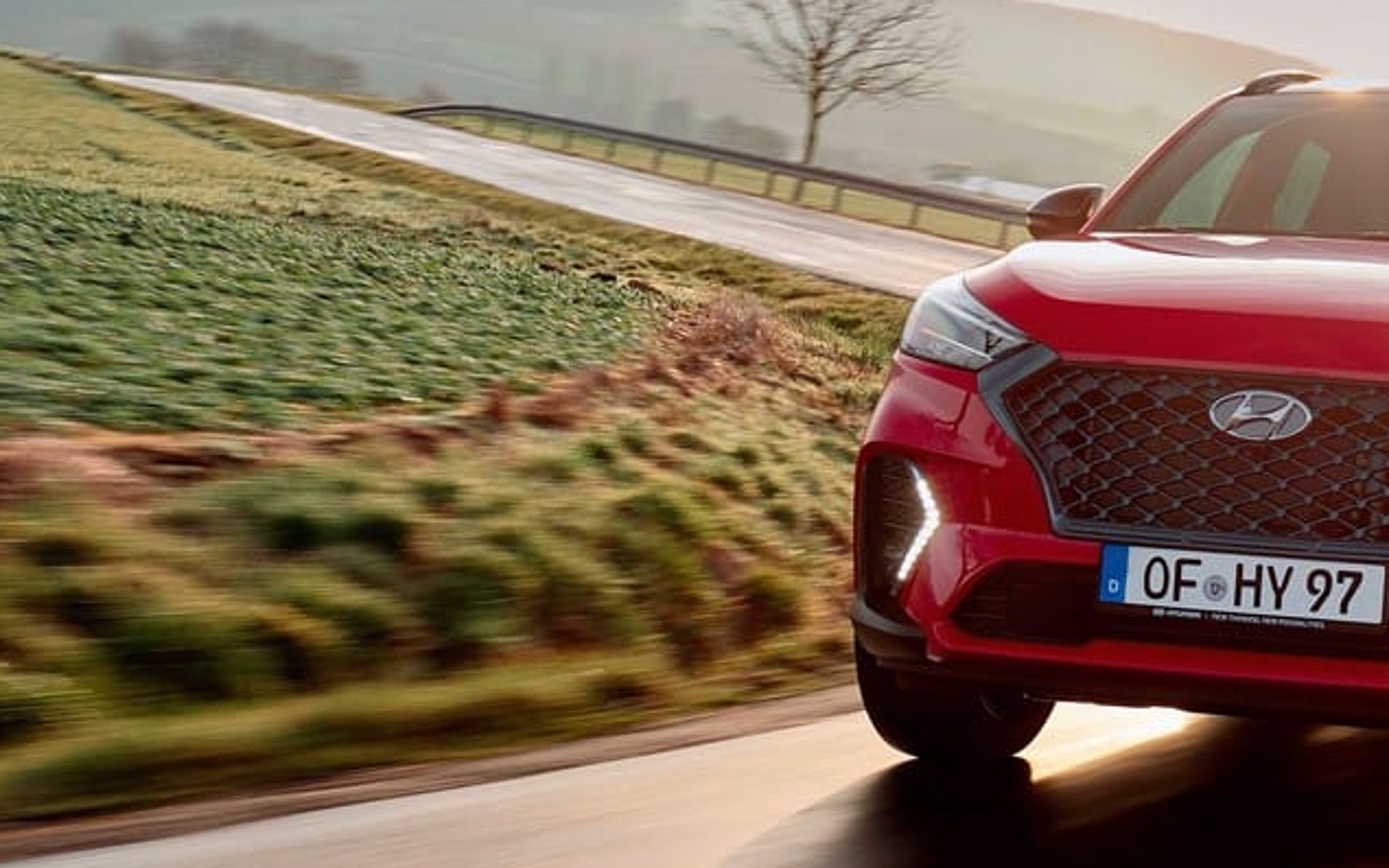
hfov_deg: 24.6
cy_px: 138
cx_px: 1597
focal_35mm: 77
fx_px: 2915
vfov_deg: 16.8
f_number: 10
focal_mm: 32
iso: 400
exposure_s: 1/40
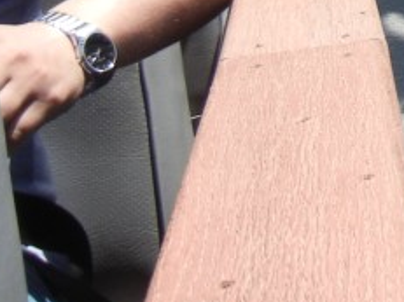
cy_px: -314
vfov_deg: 10.2
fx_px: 1551
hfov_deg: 12.6
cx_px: 867
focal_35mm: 133
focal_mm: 5.4
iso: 160
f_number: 3.5
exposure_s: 1/803
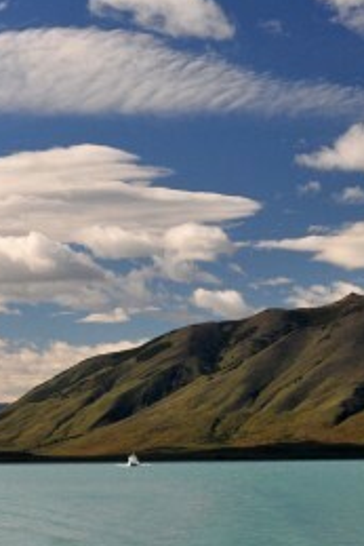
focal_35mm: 111
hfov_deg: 12.4
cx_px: 221
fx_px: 1681
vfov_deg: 18.4
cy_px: 243
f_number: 7.1
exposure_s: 1/400
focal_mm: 24
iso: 200
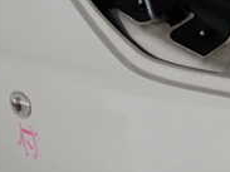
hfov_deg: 16.2
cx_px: 258
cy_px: 131
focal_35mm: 118
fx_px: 784
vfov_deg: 12.5
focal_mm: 6.37
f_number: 10
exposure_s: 1/160
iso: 100
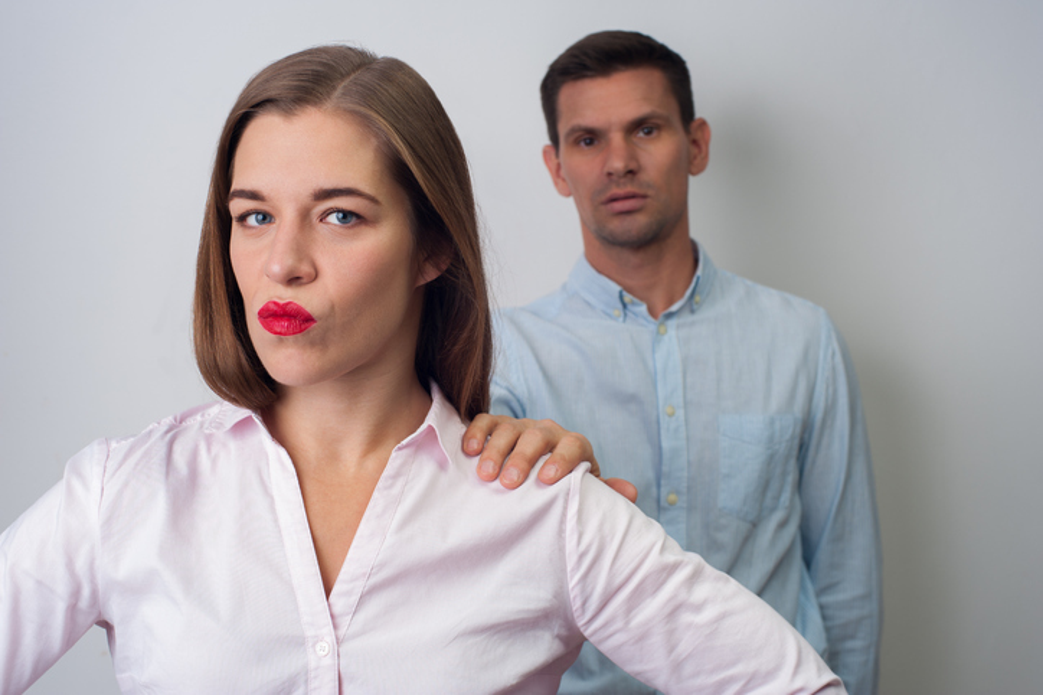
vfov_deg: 27.0
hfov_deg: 39.6
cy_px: 348
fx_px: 1448
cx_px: 522
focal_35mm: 50
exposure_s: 1/125
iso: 100
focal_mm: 50
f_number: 7.1
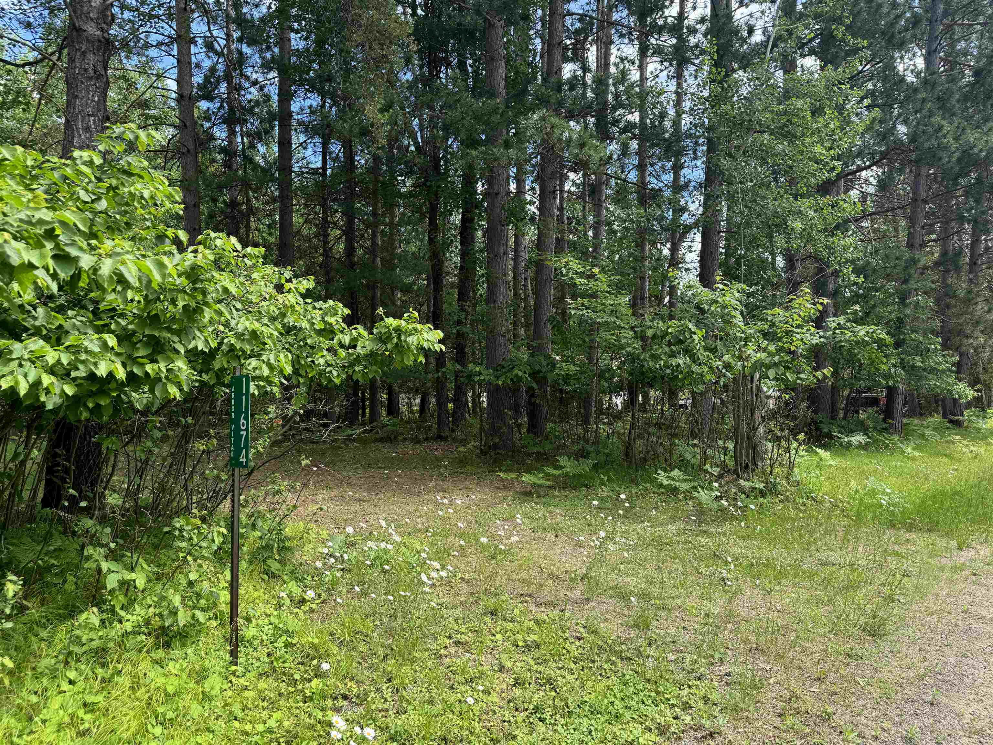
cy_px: 372
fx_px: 688
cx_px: 496
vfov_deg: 56.8
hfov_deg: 71.6
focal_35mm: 24
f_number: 1.78
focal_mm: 6.76
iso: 80
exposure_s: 1/900
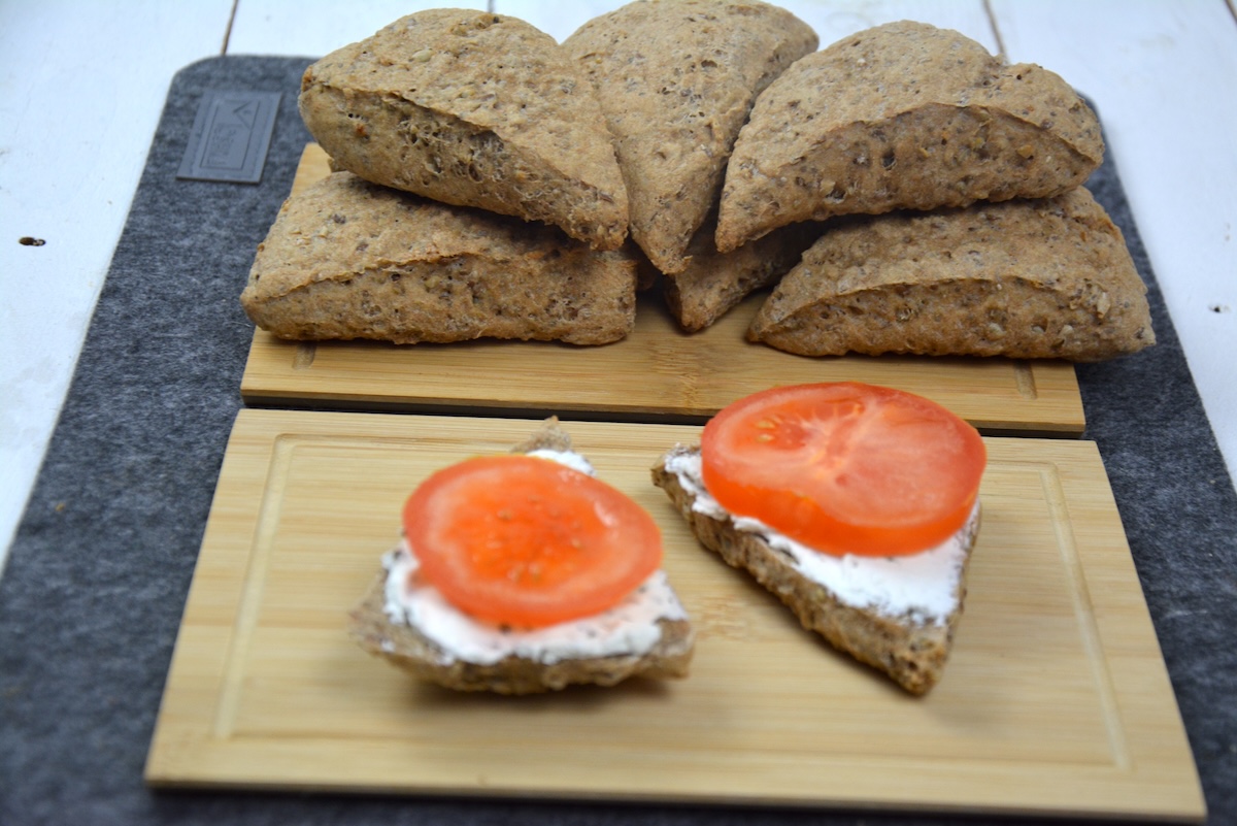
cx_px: 618
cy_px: 413
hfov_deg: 26.0
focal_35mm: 78
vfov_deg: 17.5
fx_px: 2681
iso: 800
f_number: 5
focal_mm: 52
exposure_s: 1/60
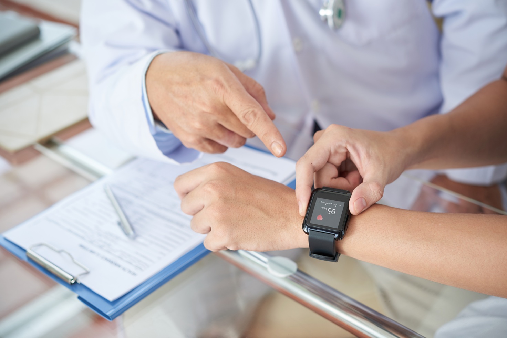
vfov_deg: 22.6
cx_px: 254
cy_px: 169
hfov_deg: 33.4
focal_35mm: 60
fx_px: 845
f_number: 4
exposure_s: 1/100
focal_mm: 60
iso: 160
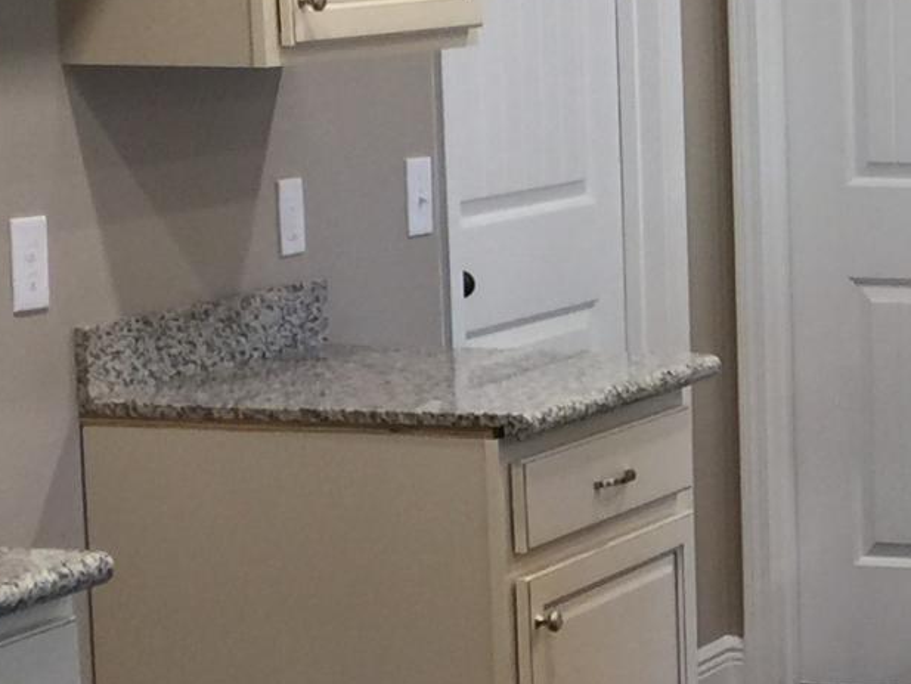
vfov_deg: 10.5
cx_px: 1389
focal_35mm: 141
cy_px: 436
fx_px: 3711
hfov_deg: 13.2
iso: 32
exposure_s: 1/15
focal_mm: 4.15
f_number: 2.2
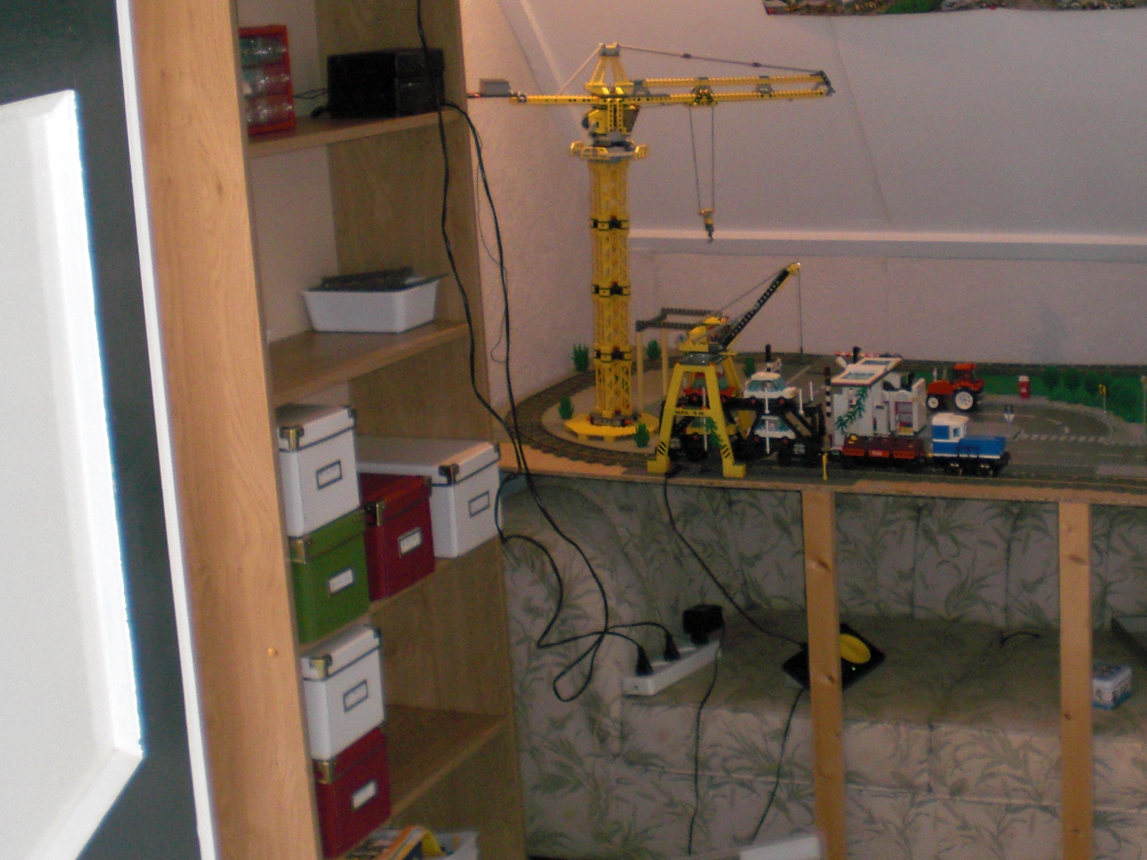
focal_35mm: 60
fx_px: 1988
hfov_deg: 31.8
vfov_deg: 24.4
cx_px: 818
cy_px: 438
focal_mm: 6.3
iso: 200
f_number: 3.1
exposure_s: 1/30
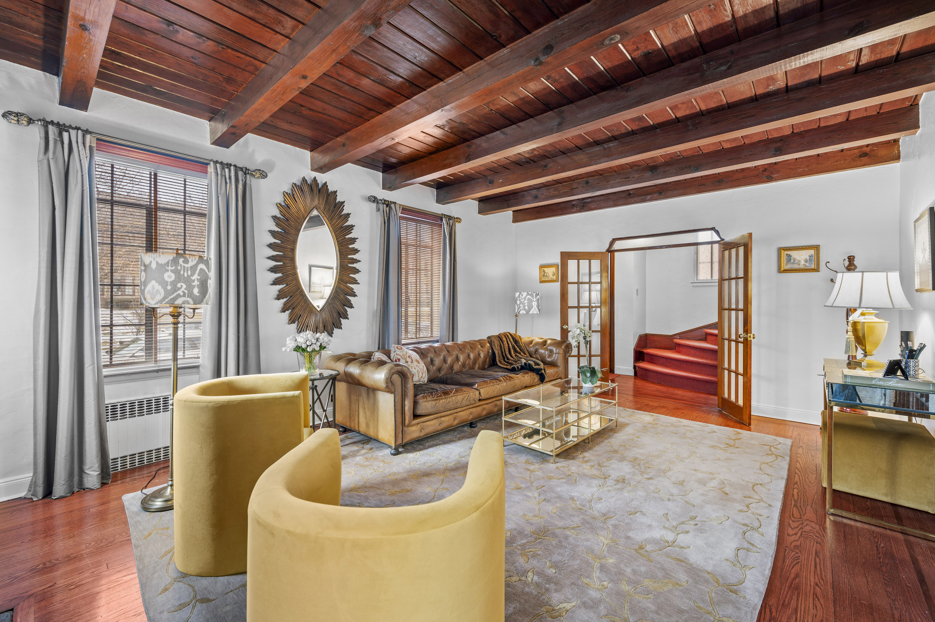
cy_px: 311
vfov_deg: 77.2
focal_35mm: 15
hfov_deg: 100.4
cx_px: 468
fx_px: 389
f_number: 7.1
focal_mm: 15
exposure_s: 4
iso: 200
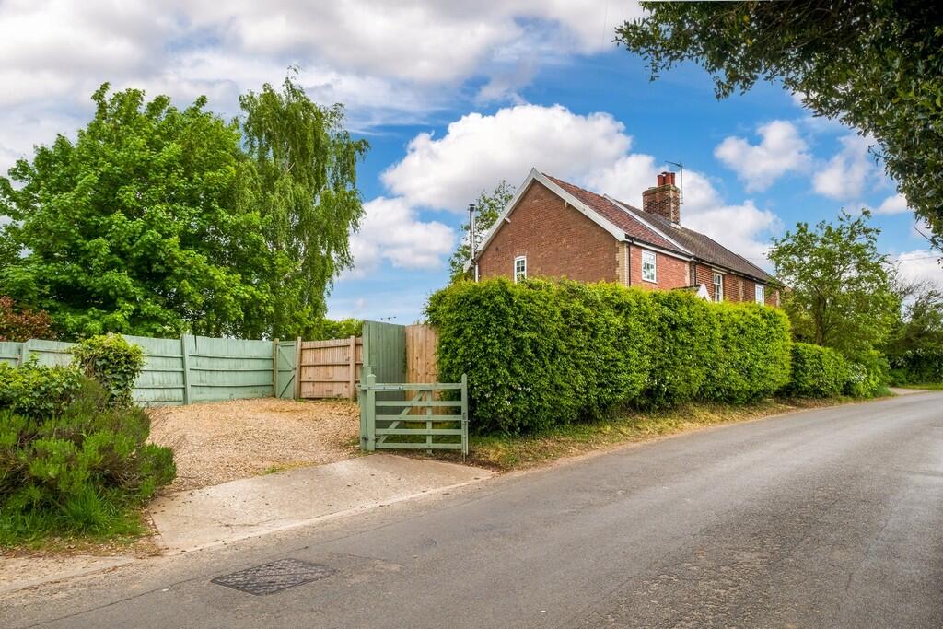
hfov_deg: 84.0
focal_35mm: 20
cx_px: 472
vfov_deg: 61.9
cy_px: 314
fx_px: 524
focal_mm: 13.2
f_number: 11
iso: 200
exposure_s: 1/640
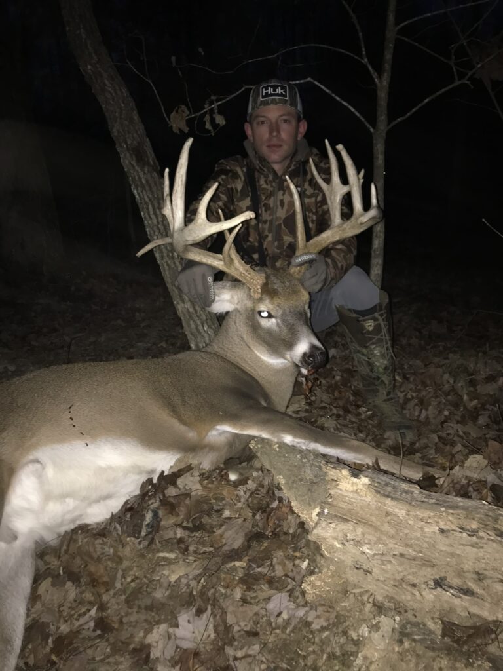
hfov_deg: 49.7
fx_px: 542
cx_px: 252
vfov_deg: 63.4
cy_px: 336
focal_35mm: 28
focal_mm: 3.99
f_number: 1.8
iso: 64
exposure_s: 1/16
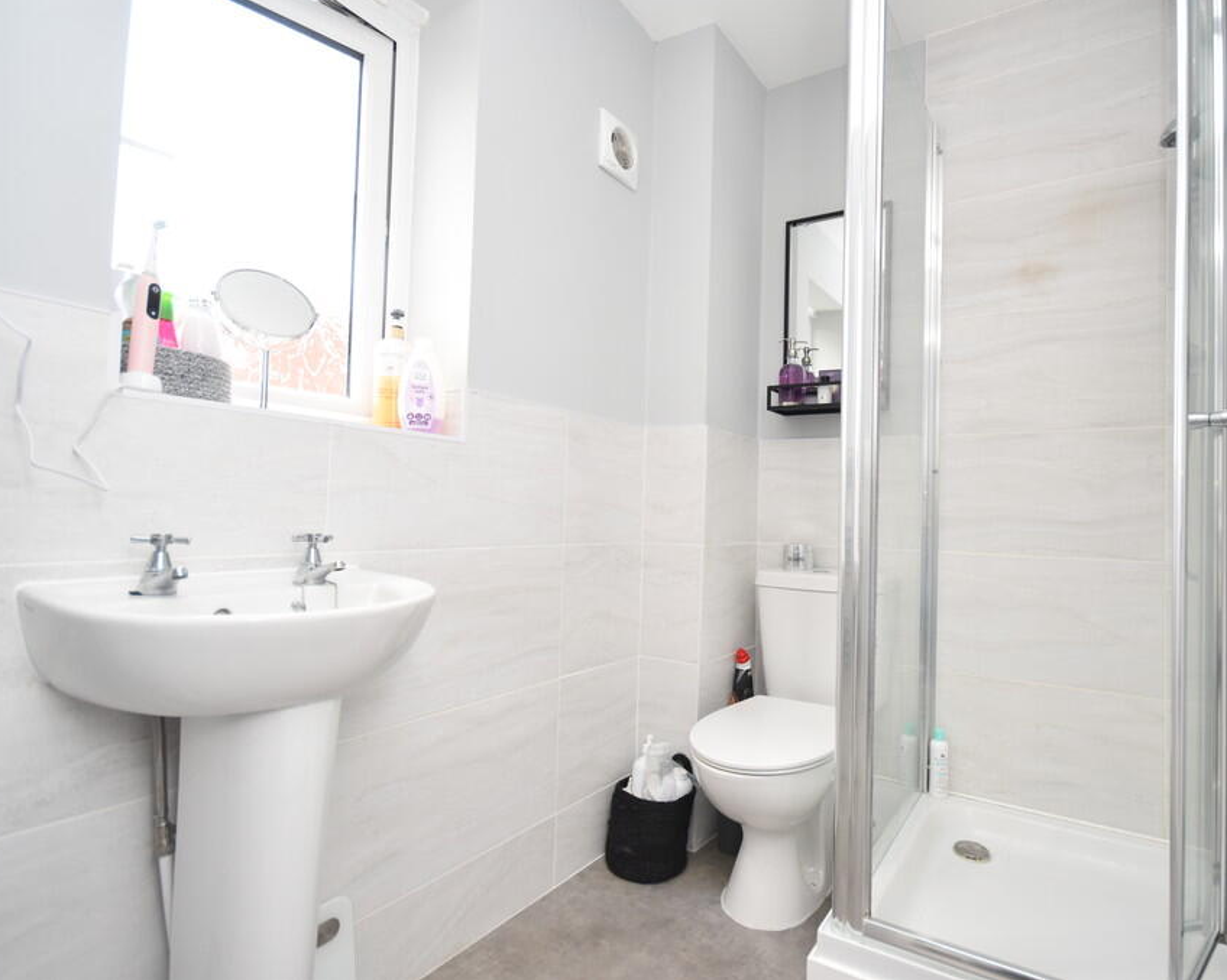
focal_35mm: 17
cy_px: 488
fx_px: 617
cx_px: 721
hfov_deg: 88.8
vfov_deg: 77.0
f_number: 5
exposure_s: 1/200
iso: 500
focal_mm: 10
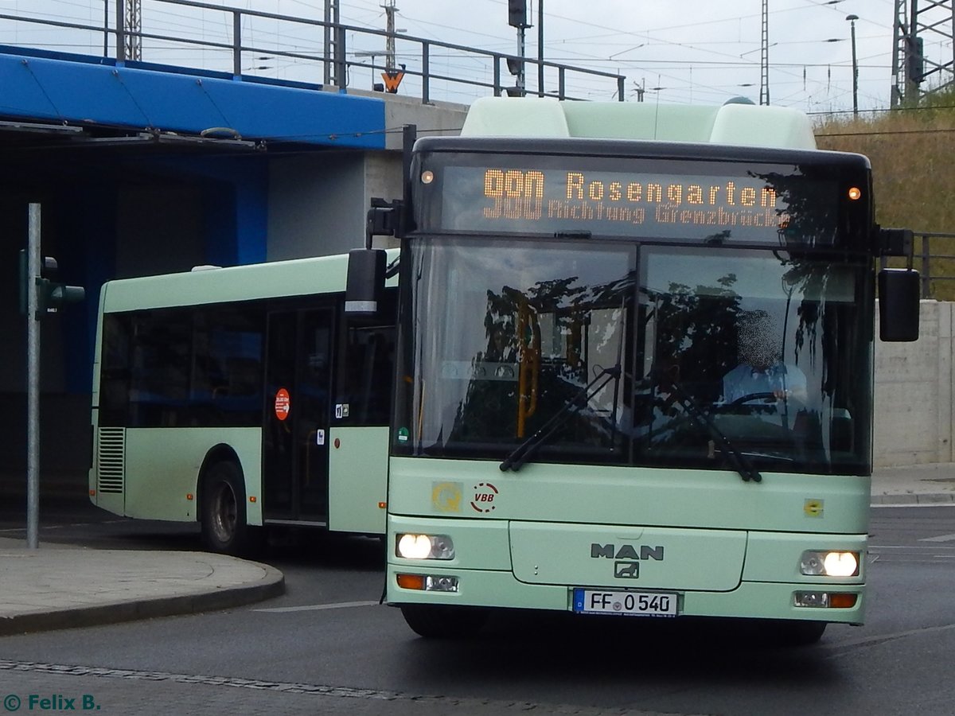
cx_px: 478
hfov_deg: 39.7
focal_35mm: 48
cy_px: 358
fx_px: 1324
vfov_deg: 30.3
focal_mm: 8.6
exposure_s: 1/1250
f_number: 3.7
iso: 125
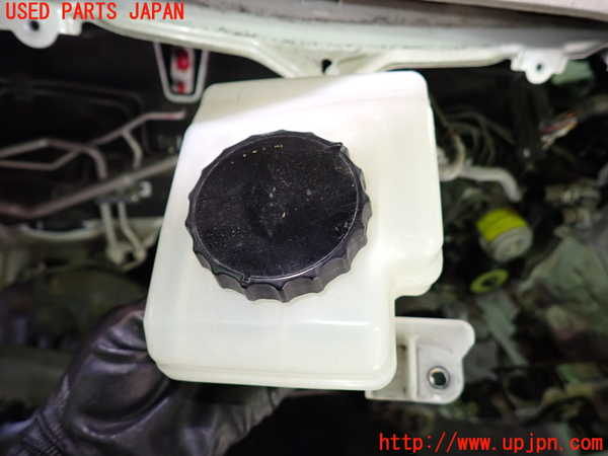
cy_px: 228
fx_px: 439
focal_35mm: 25
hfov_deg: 69.4
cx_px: 304
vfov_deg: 54.9
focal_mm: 4.5
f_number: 2
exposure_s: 1/30
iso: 200
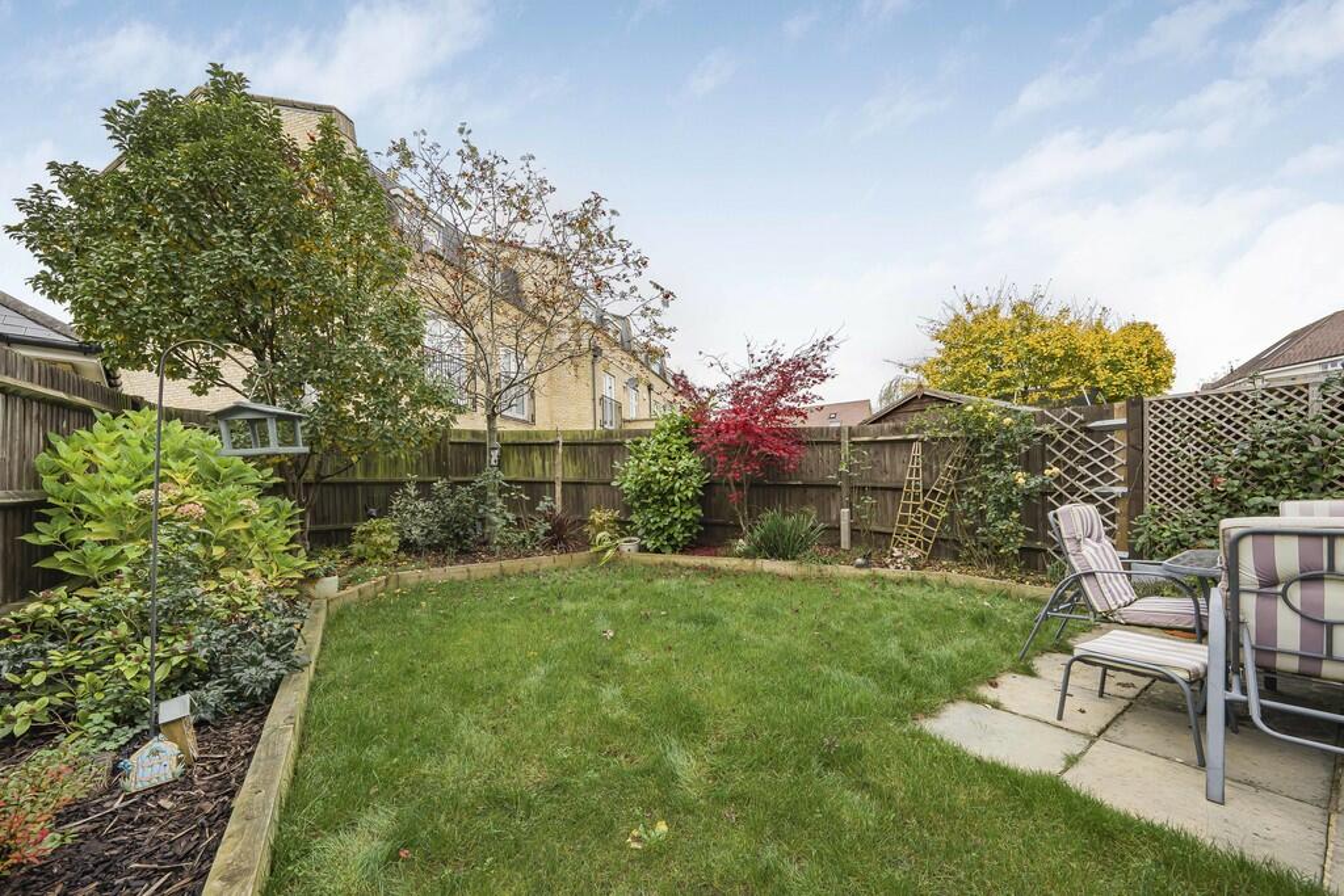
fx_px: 448
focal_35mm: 12
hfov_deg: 112.6
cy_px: 448
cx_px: 672
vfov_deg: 90.0
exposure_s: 1/200
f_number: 9
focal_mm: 12
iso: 320
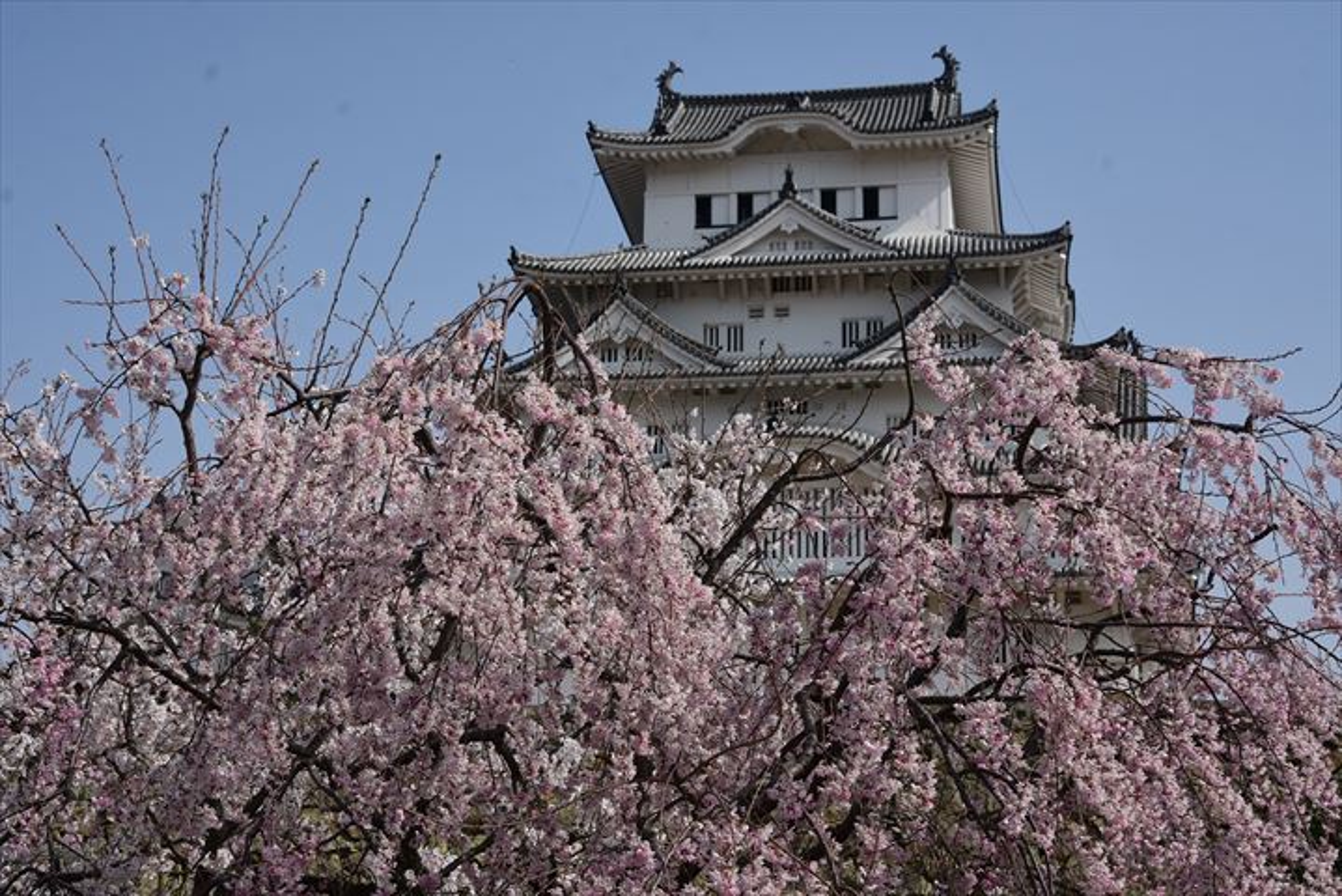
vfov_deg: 20.6
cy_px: 448
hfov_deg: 30.5
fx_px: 2461
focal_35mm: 66
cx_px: 671
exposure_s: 1/320
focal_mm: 44
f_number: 9
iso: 125
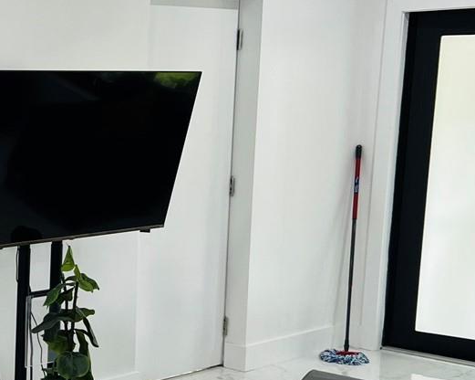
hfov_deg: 21.8
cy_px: 269
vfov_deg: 19.5
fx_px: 1096
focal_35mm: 78
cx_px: -160
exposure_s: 1/60
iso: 125
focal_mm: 5.7
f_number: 1.5
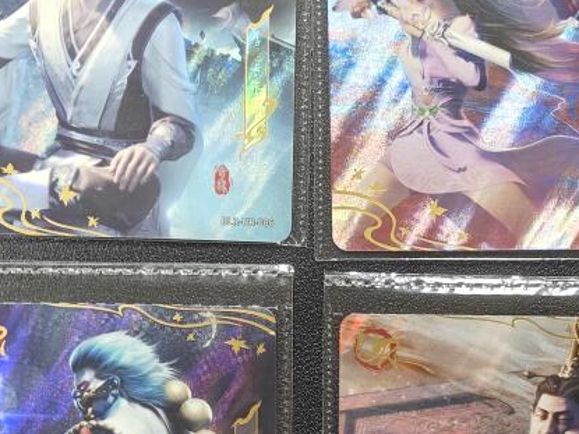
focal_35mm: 81
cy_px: 483
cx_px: 537
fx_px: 1354
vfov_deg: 17.6
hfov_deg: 23.4
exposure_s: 1/43
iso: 200
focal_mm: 5.59
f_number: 1.8
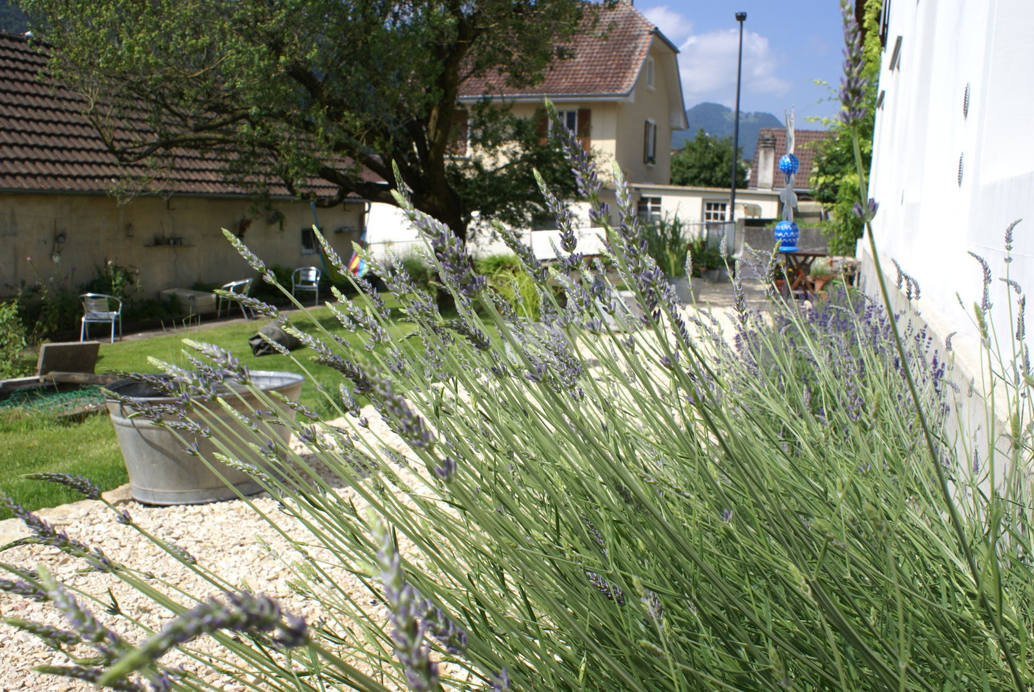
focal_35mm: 30
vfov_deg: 43.7
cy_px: 346
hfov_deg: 61.9
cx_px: 517
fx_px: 863
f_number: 11
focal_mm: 20
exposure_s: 1/100
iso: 100
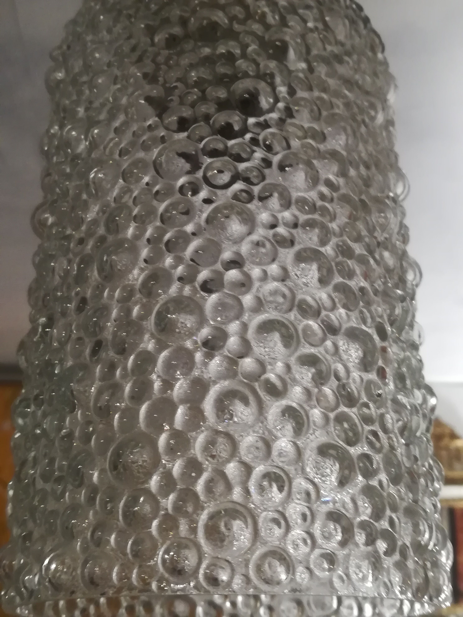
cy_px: 308
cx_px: 232
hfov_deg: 34.3
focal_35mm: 42
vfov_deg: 44.8
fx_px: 749
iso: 320
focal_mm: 3.83
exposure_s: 1/33.3
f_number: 2.2
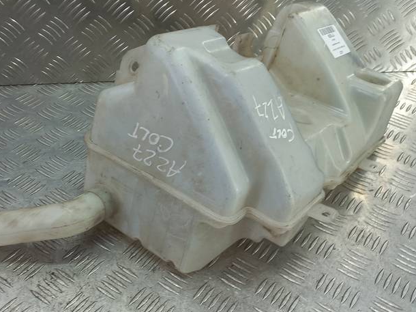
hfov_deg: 43.9
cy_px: 171
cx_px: 128
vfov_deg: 34.3
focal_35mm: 42
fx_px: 505
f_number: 1.8
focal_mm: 4.6
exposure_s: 1/50
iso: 50
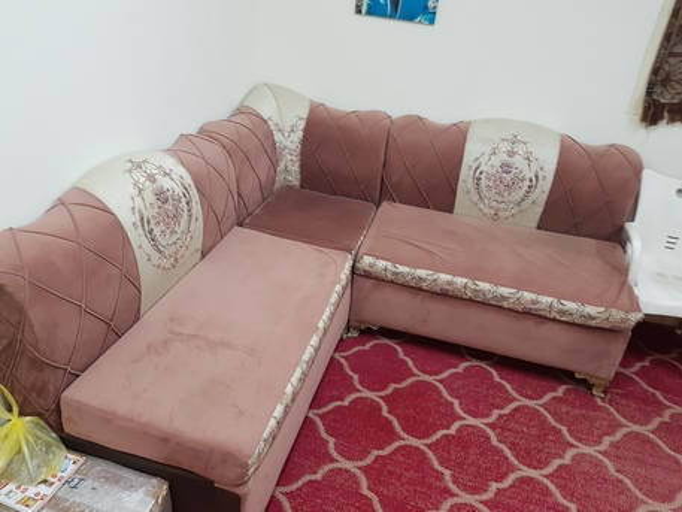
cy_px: 256
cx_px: 341
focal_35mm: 26
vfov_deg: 53.1
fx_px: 512
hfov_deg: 67.3
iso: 250
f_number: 1.7
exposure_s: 1/20
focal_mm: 4.3
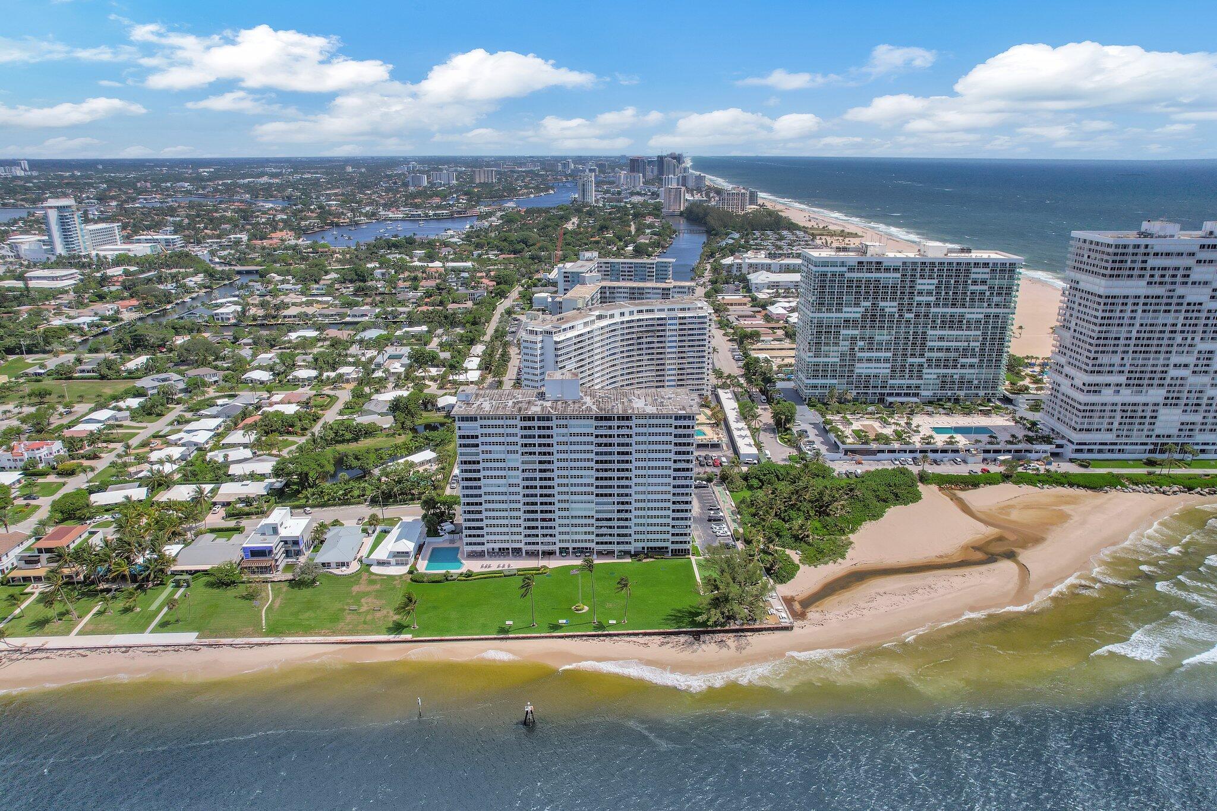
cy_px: 406
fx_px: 744
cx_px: 608
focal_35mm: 22
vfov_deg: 57.2
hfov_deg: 78.6
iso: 130
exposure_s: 1/4000
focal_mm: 8.38
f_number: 2.8
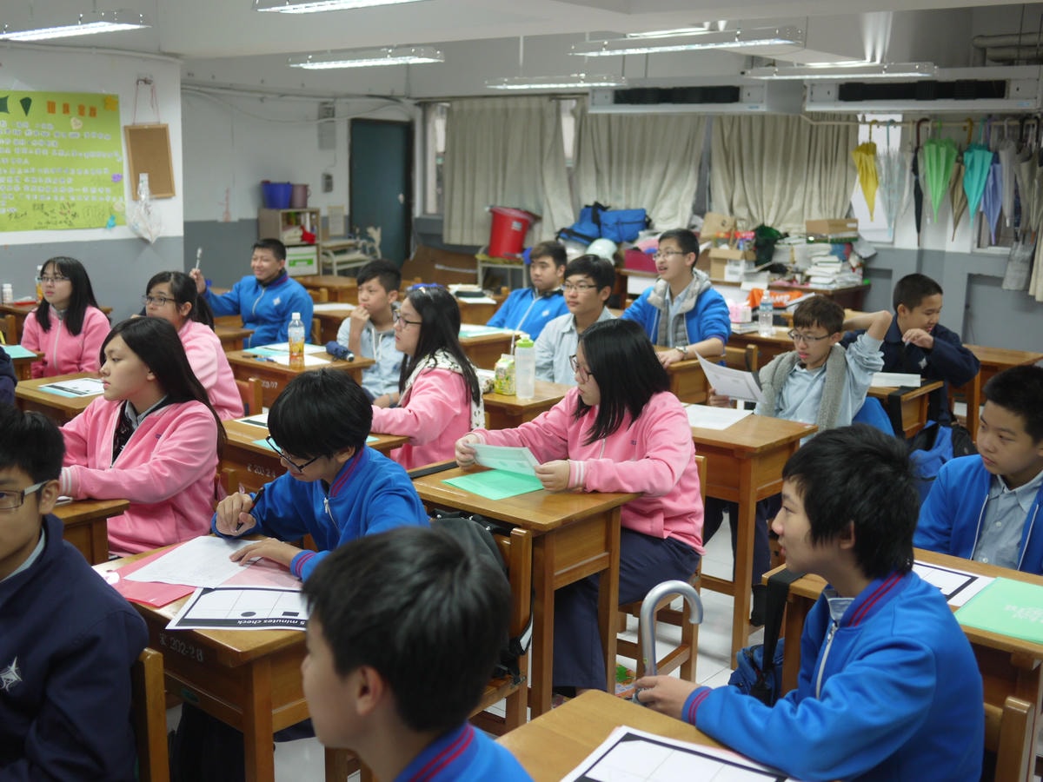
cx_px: 522
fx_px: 1205
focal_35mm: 40
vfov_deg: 36.0
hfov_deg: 46.8
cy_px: 391
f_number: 1.7
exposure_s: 1/60
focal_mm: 20
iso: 160
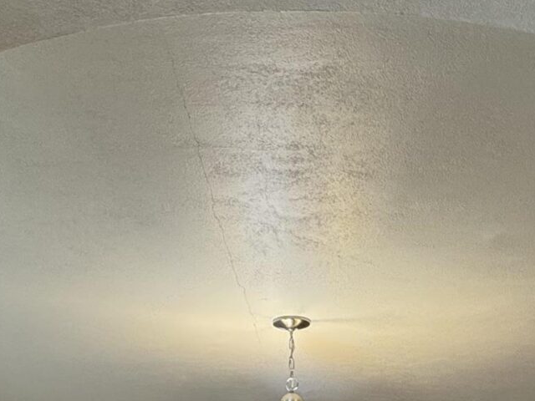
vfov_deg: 21.6
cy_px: 608
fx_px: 865
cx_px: 339
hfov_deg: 34.1
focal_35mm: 56
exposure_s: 1/120
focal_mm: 2.22
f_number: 2.2
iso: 160
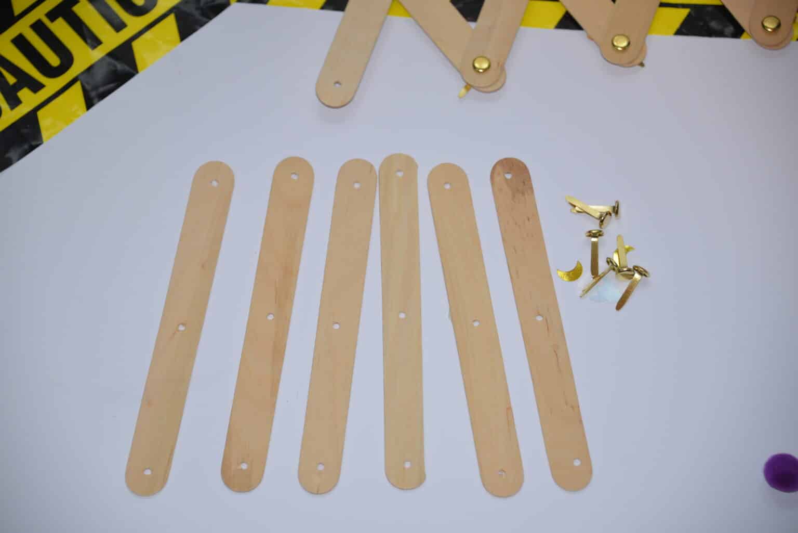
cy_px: 266
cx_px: 399
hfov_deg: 11.4
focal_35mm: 180
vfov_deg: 7.6
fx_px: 3991
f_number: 5.6
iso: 800
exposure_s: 1/60
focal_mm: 180
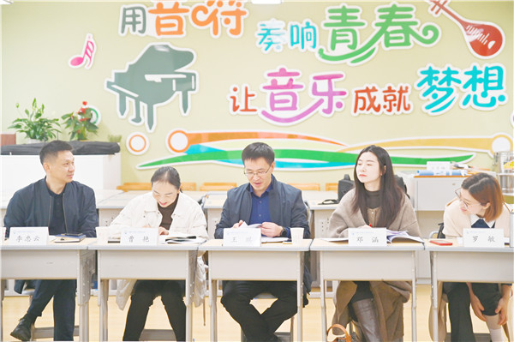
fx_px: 942
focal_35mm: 66
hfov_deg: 30.5
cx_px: 257
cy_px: 171
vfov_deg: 20.6
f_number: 2.8
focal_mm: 66
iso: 1000
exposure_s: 1/250
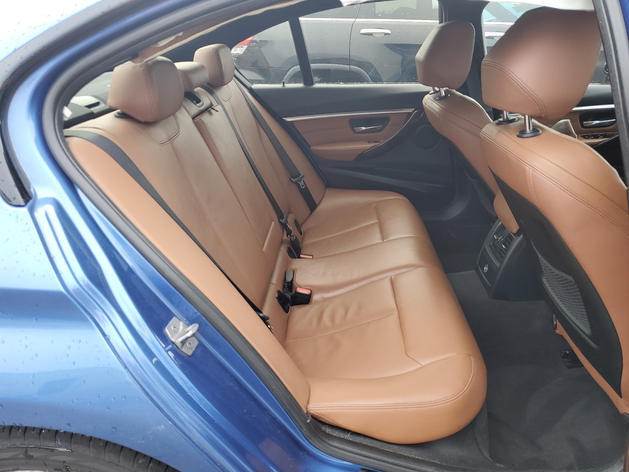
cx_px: 314
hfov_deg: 67.3
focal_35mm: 26
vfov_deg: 53.1
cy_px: 236
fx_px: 472
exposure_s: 1/161
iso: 50
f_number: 1.5
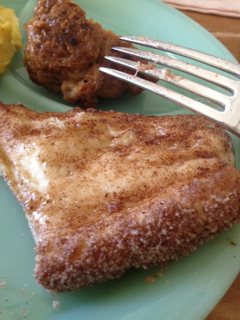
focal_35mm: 37
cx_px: 120
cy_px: 168
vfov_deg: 50.1
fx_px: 342
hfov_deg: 38.6
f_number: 2.4
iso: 250
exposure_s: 1/20
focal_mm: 4.28
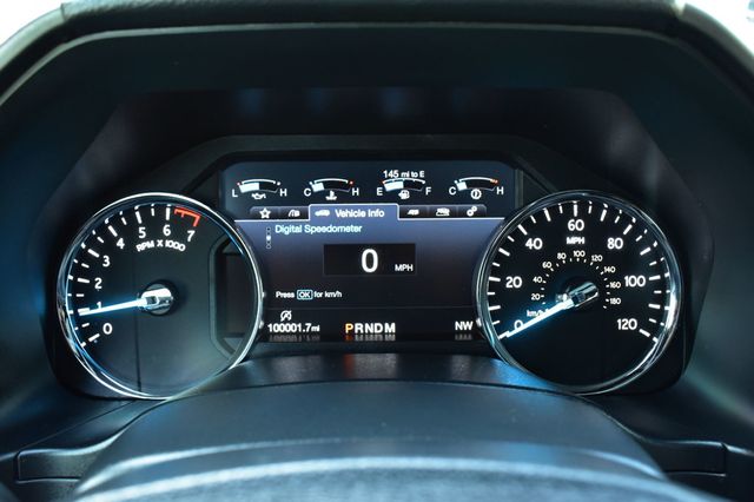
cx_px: 377
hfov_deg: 57.2
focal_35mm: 33
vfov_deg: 39.9
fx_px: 691
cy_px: 251
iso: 1400
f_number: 6.3
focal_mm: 22
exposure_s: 1/15
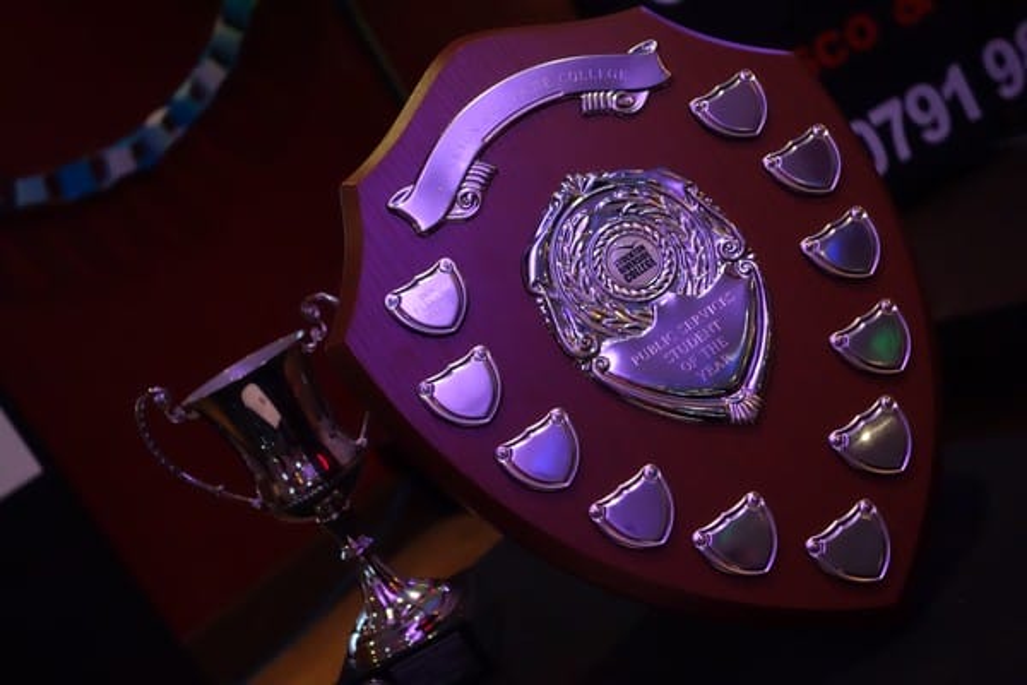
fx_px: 1398
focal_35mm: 49
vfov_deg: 27.5
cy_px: 342
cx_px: 514
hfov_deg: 40.3
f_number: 3.2
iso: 3200
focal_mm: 18.23
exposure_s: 1/100
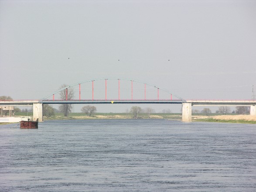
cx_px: 128
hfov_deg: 7.1
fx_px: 2070
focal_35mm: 280
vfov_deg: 5.3
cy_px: 96
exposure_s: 1/175
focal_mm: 71.2
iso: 50
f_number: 6.6
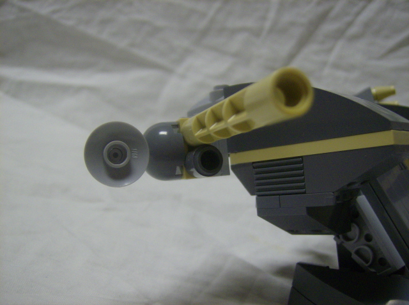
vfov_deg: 39.5
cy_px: 152
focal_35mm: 36
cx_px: 204
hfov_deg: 51.5
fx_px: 424
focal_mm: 6
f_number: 2.8
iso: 200
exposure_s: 1/30.2
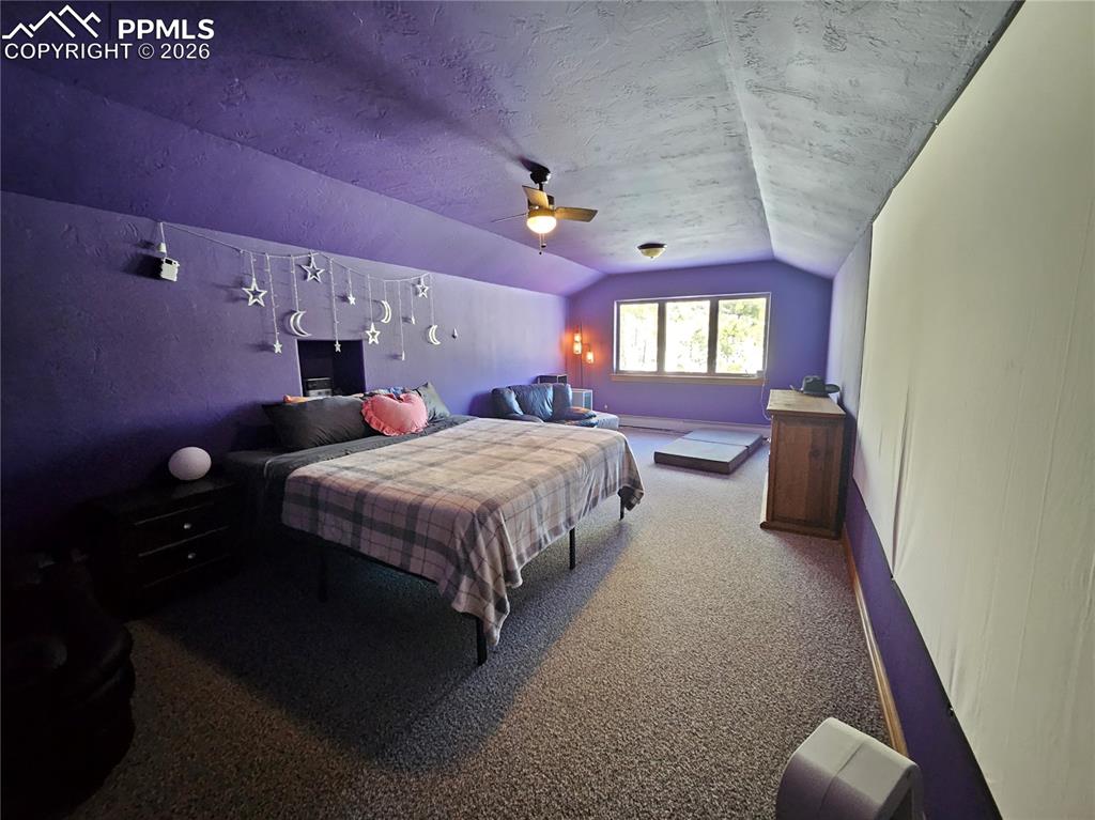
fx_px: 411
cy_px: 410
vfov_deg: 89.9
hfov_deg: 106.2
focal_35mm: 13
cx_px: 548
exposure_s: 1/24
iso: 640
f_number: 2.2
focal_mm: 1.7
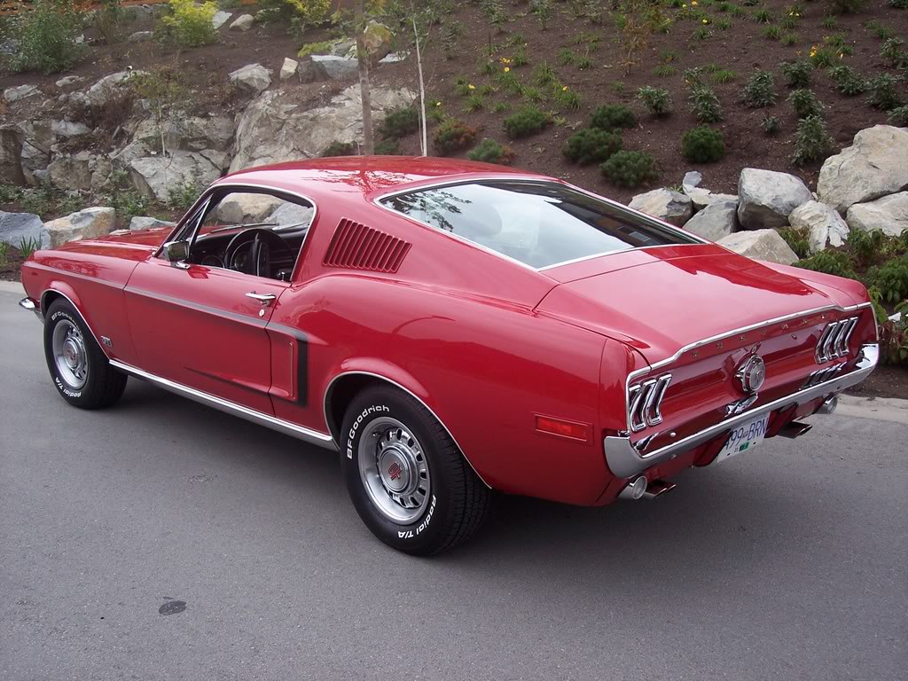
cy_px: 340
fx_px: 1023
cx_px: 454
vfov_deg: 36.8
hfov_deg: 47.9
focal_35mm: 39
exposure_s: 1/125
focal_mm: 8
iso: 100
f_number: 3.4
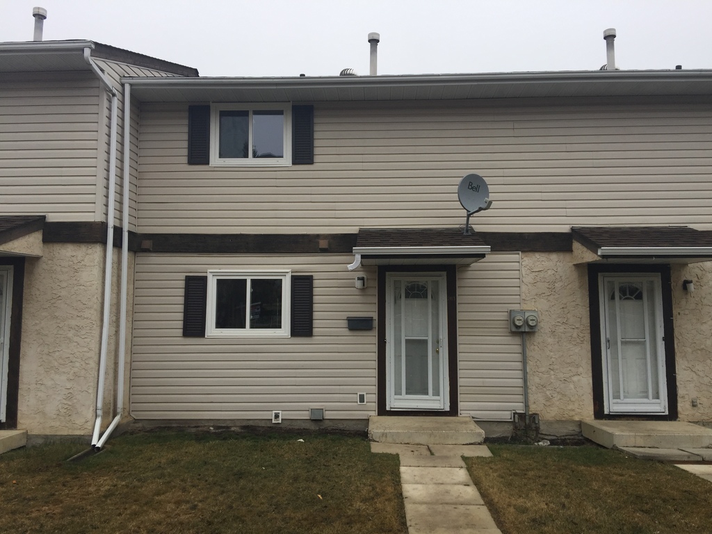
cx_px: 356
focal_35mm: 29
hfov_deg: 61.7
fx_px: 596
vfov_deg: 48.2
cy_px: 267
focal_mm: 4.15
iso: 32
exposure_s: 1/581
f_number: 2.2
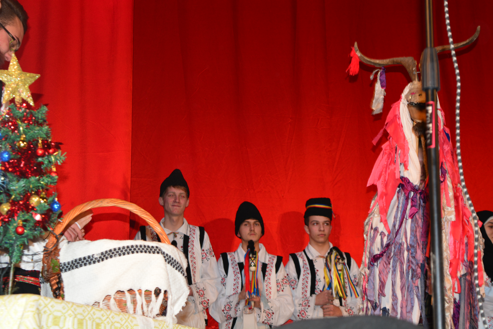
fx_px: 1130
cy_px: 164
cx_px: 246
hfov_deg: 24.6
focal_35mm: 82
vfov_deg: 16.6
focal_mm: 55
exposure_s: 1/60
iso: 500
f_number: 5.6
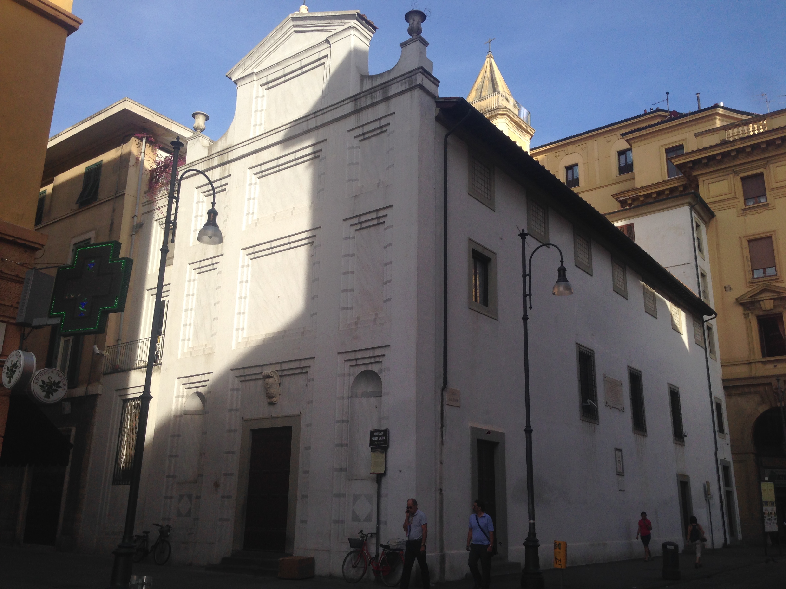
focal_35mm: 33
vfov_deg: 42.9
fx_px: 749
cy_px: 294
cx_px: 393
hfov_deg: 55.4
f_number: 2.4
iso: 50
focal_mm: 4.12
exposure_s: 1/1290
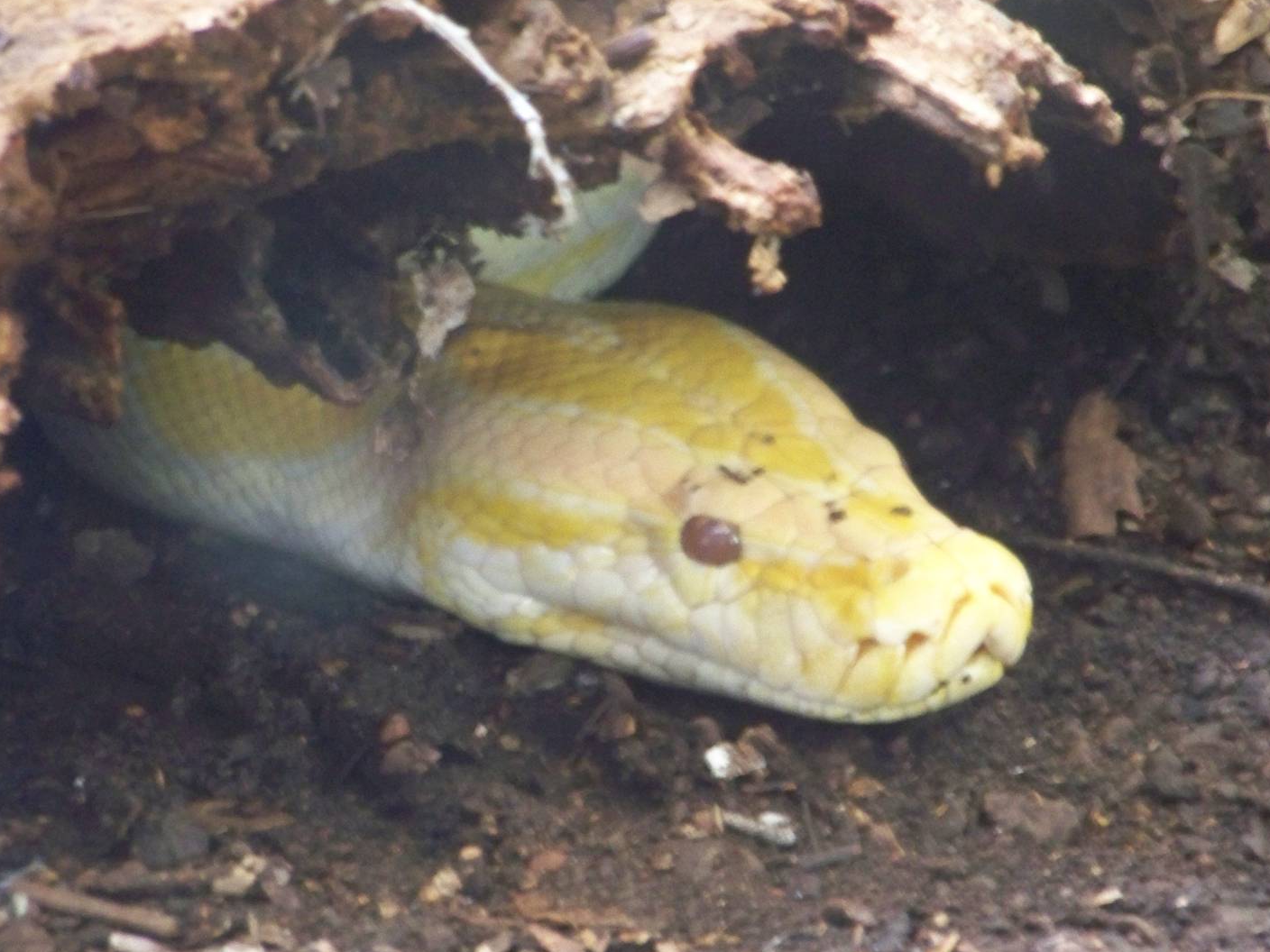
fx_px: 18014
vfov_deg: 3.0
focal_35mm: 491
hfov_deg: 4.0
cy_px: 516
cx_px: 690
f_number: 4.8
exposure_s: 1/4
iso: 400
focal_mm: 70.2
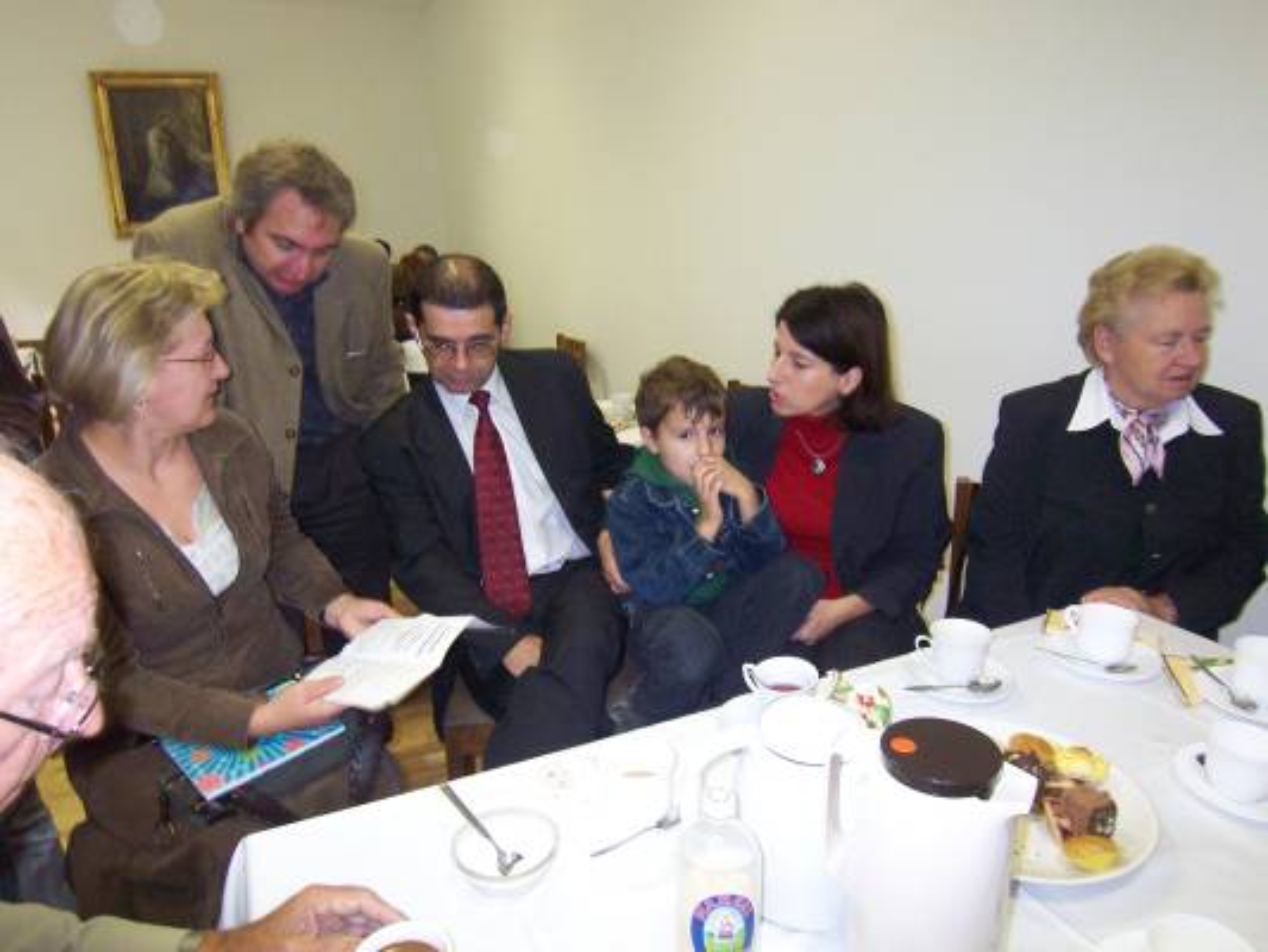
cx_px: 634
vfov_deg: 58.9
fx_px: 843
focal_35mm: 23
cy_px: 476
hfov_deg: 73.9
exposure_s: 1/30
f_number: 2.8
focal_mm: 3.8
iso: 200
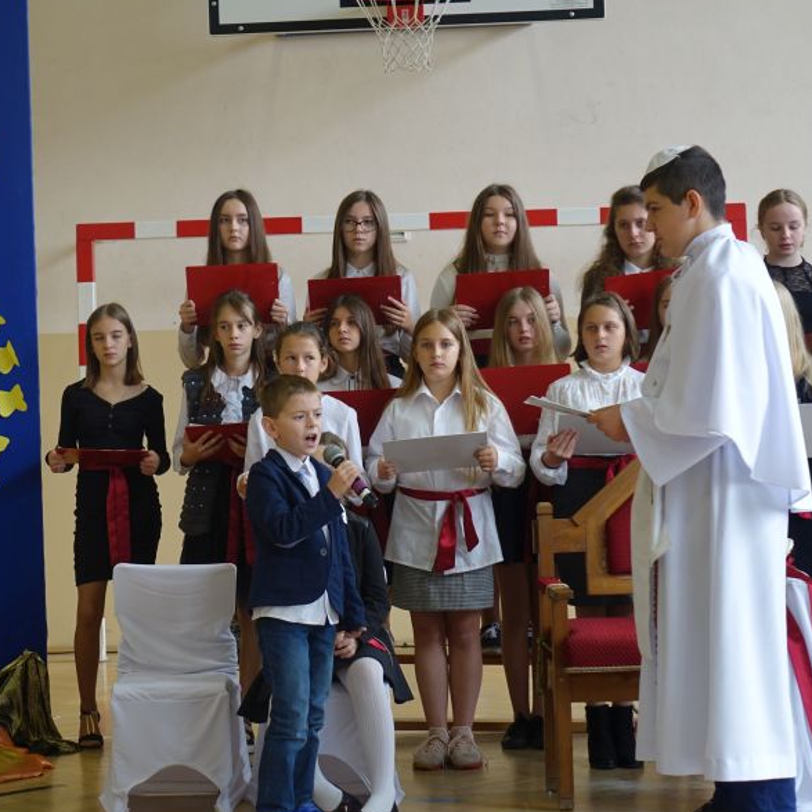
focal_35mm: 83
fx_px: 2203
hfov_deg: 20.8
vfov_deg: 20.9
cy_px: 395
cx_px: 250
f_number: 2.8
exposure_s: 1/60
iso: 200
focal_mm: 20.6
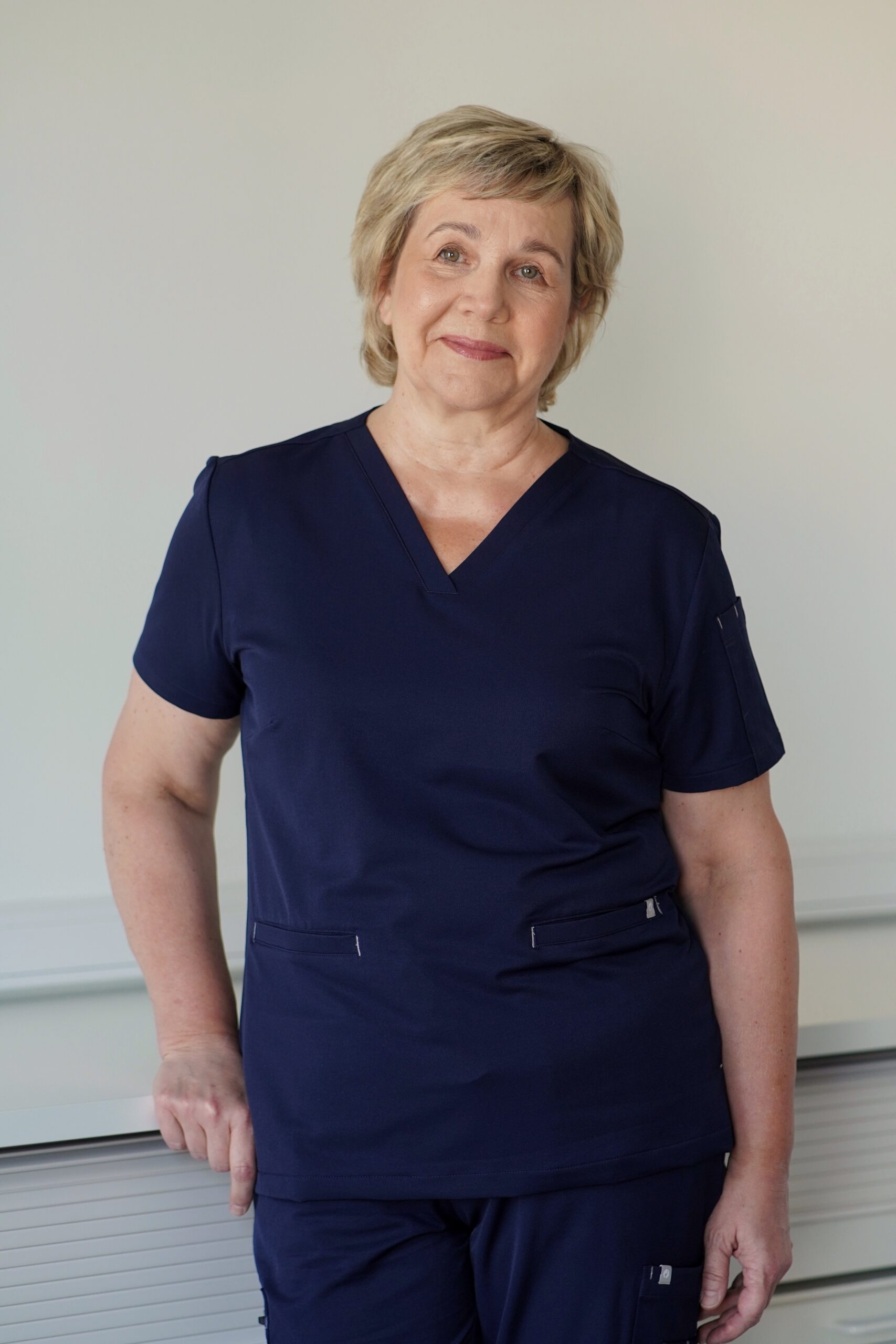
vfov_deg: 16.1
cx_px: 448
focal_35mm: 128
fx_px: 4759
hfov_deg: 10.8
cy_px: 672
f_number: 2
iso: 320
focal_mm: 85
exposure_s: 1/250
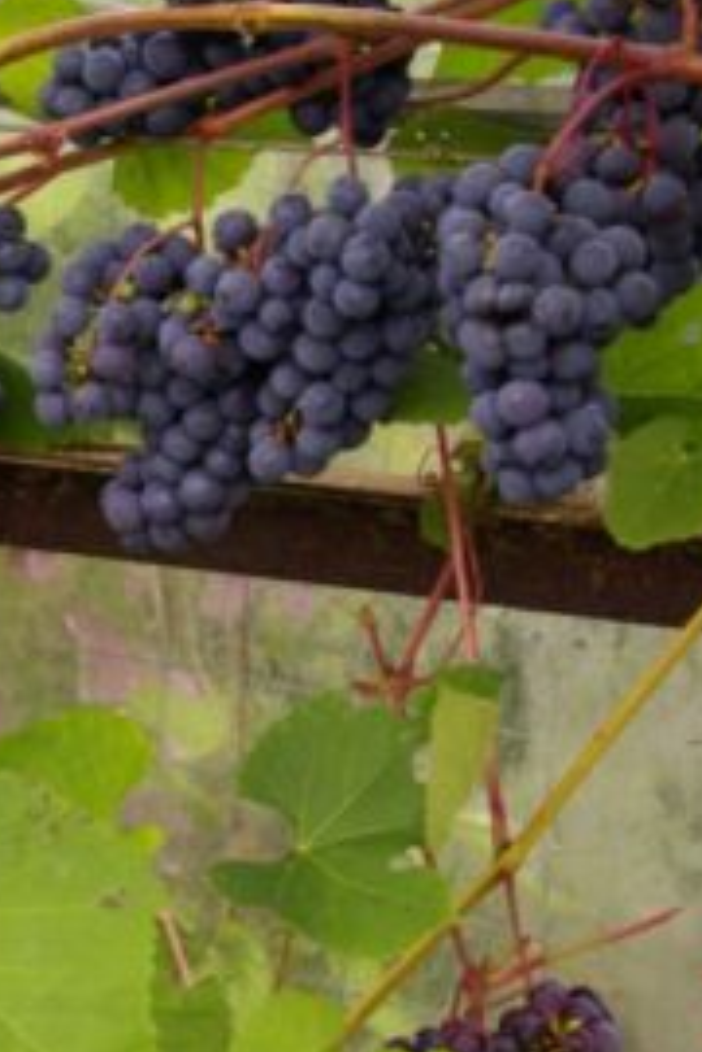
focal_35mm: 143
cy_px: 625
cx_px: -328
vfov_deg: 14.3
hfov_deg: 9.3
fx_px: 4186
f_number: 6.7
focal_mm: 43
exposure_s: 1/90
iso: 400
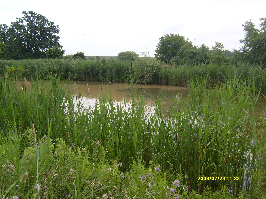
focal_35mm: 35
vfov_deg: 40.7
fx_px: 269
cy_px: 100
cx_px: 133
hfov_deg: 52.6
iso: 80
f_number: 7.1
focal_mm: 5.8
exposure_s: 1/180
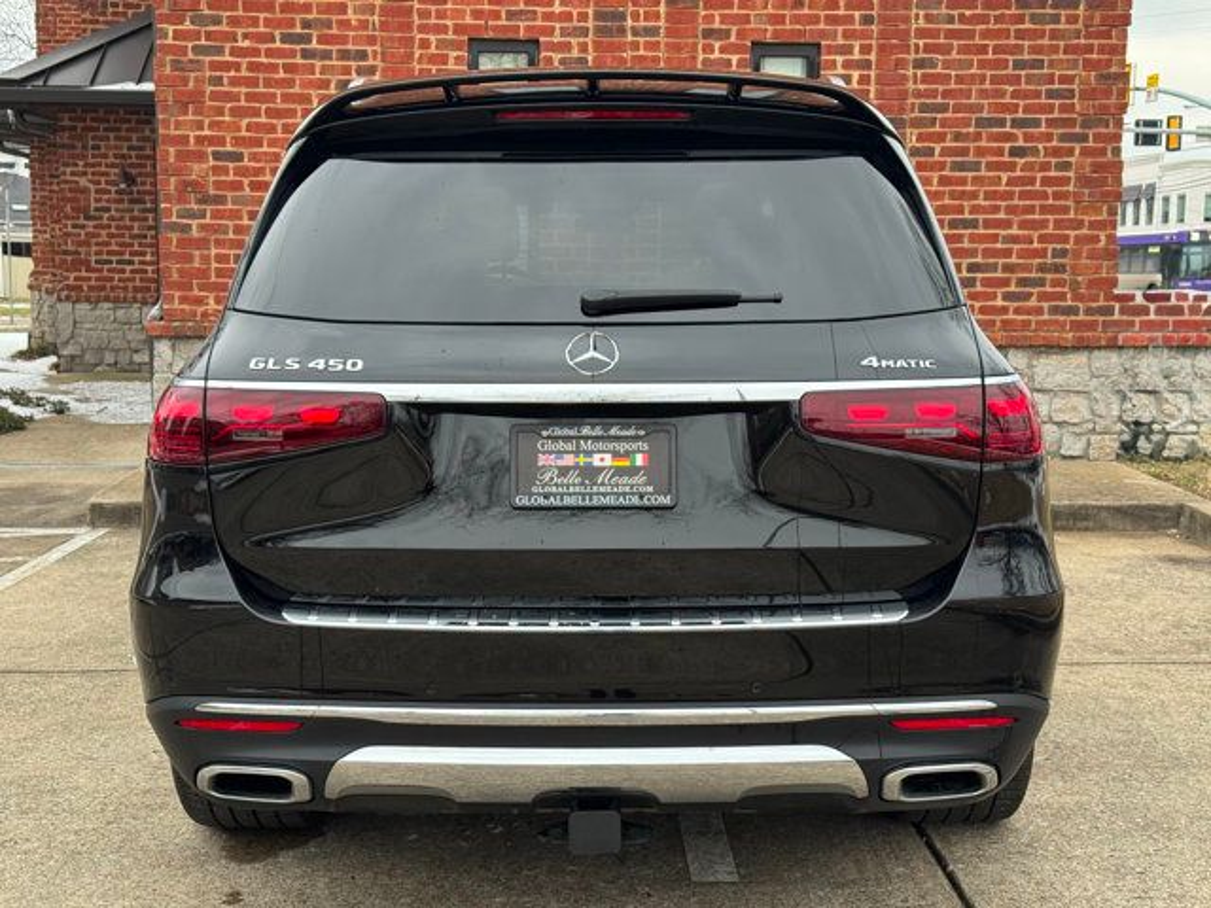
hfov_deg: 39.7
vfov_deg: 30.3
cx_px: 606
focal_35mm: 48
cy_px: 454
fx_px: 1679
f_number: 1.78
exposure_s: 1/162
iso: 80
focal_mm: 6.76
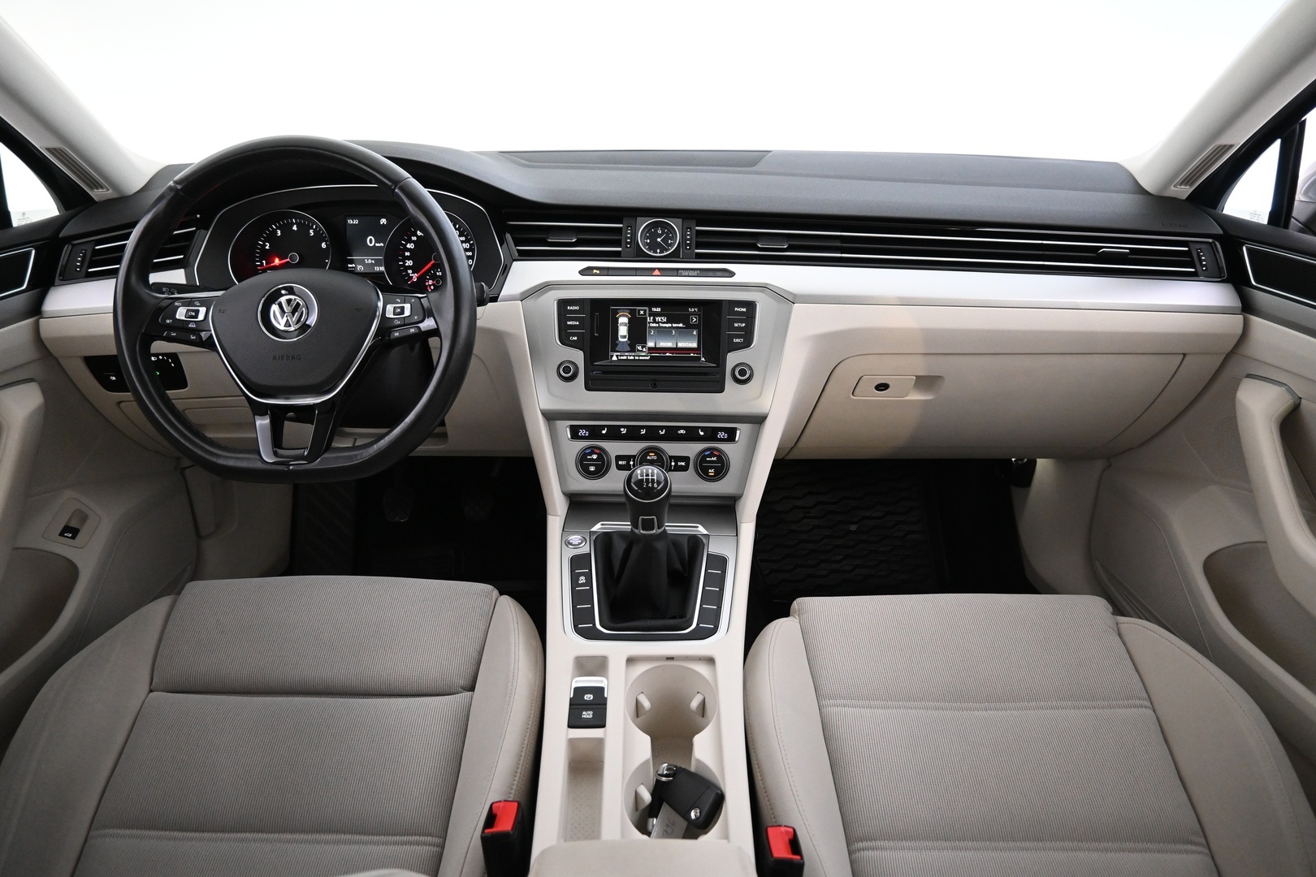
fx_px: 877
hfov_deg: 73.7
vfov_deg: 53.1
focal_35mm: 24
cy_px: 438
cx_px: 658
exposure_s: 1/25
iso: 2200
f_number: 3.5
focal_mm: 16
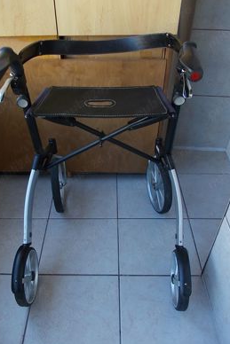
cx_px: 100
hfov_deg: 43.6
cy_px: 176
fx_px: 287
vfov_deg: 61.9
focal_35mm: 30
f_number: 2.7
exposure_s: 1/30
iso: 80
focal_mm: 4
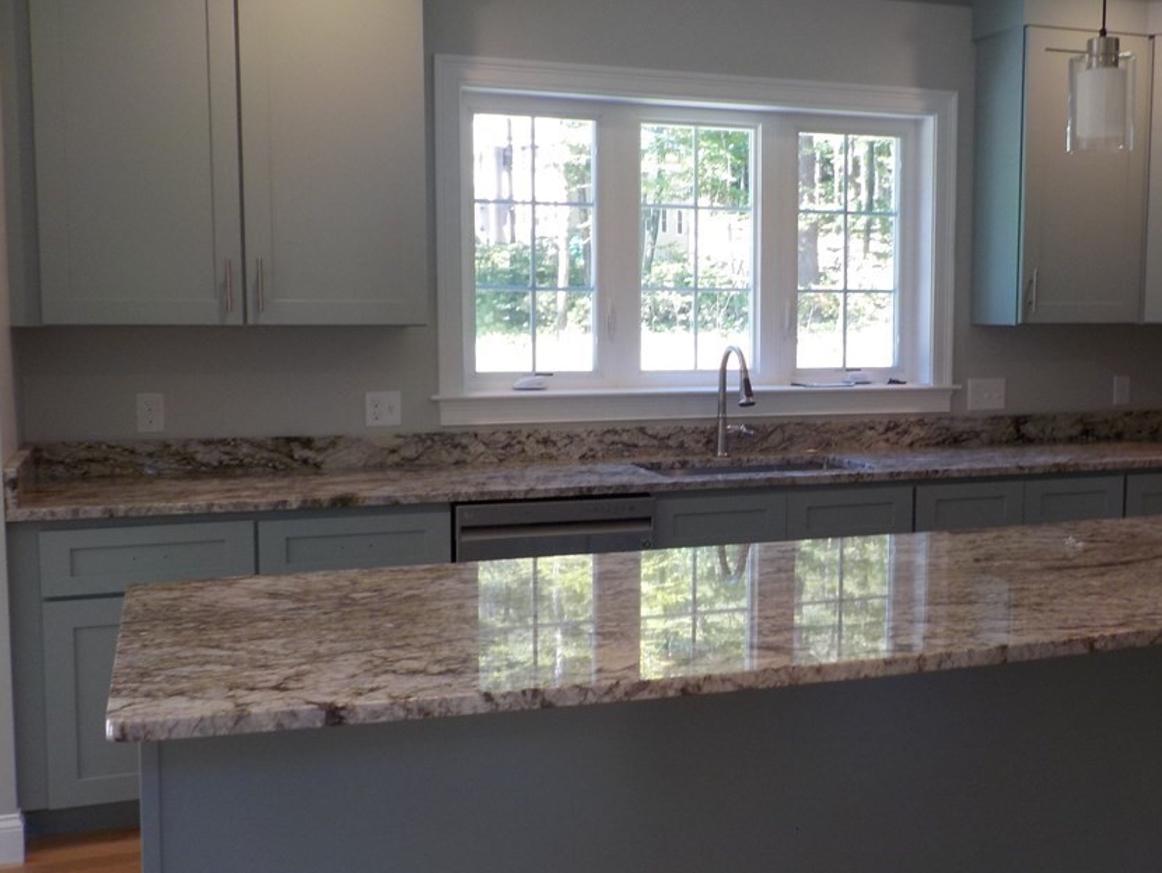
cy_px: 446
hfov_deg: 49.9
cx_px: 671
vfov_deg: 38.7
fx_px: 1242
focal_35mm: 37
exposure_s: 1/30
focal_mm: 4.1
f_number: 3.3
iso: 125
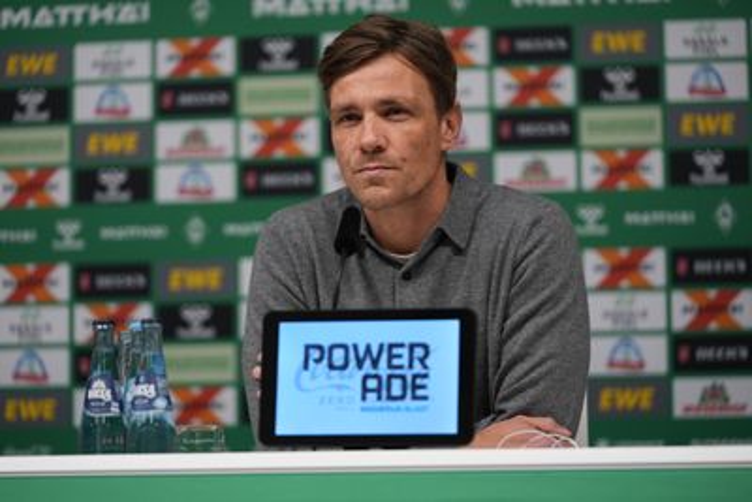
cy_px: 251
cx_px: 376
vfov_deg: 10.2
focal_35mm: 134
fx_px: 2800
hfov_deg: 15.3
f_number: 2.8
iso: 320
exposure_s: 1/160
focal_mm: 134
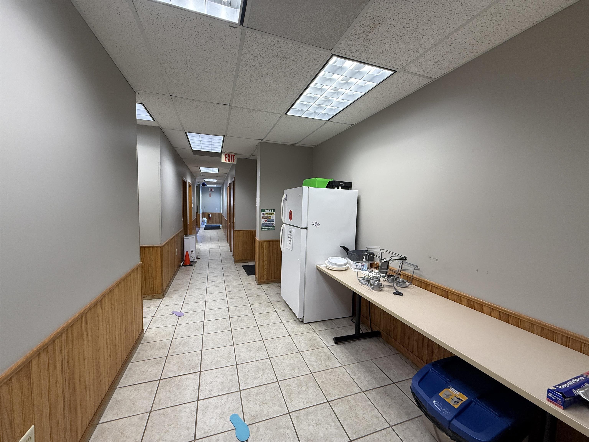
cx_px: 294
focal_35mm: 14
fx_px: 238
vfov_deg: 85.7
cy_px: 221
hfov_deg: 102.1
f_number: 2.2
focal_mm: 2.22
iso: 125
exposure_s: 1/120
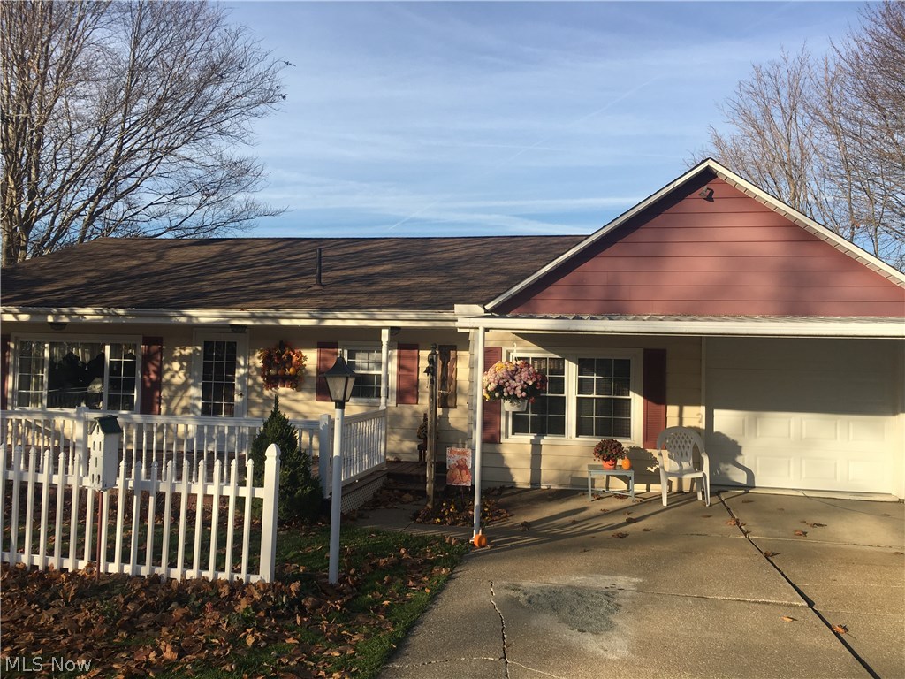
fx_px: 758
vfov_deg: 48.2
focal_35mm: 29
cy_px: 340
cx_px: 452
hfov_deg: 61.7
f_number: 2.2
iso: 25
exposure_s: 1/950
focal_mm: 4.15
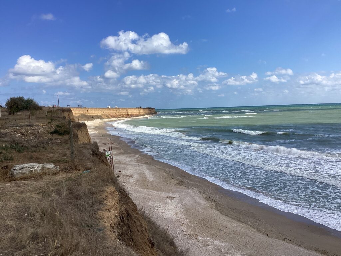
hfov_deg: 58.4
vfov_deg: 45.4
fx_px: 305
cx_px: 170
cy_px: 128
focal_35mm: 31
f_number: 2.4
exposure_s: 1/1812
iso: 25
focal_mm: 3.3
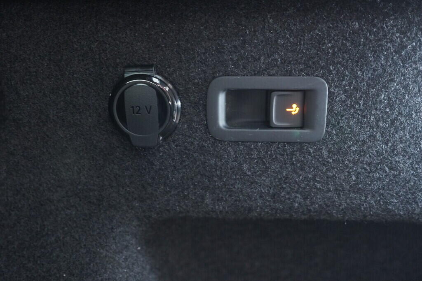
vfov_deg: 36.9
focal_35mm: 36
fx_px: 422
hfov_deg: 53.1
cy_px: 140
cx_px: 211
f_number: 2.8
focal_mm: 24
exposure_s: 1/40
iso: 2500
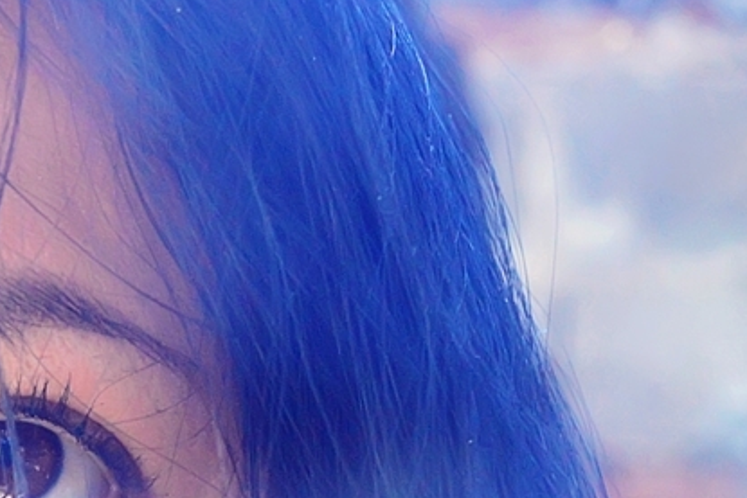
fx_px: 3840
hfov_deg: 10.8
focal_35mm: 185
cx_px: -257
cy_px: 559
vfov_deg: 7.4
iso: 1600
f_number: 5
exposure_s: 1/100
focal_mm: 32
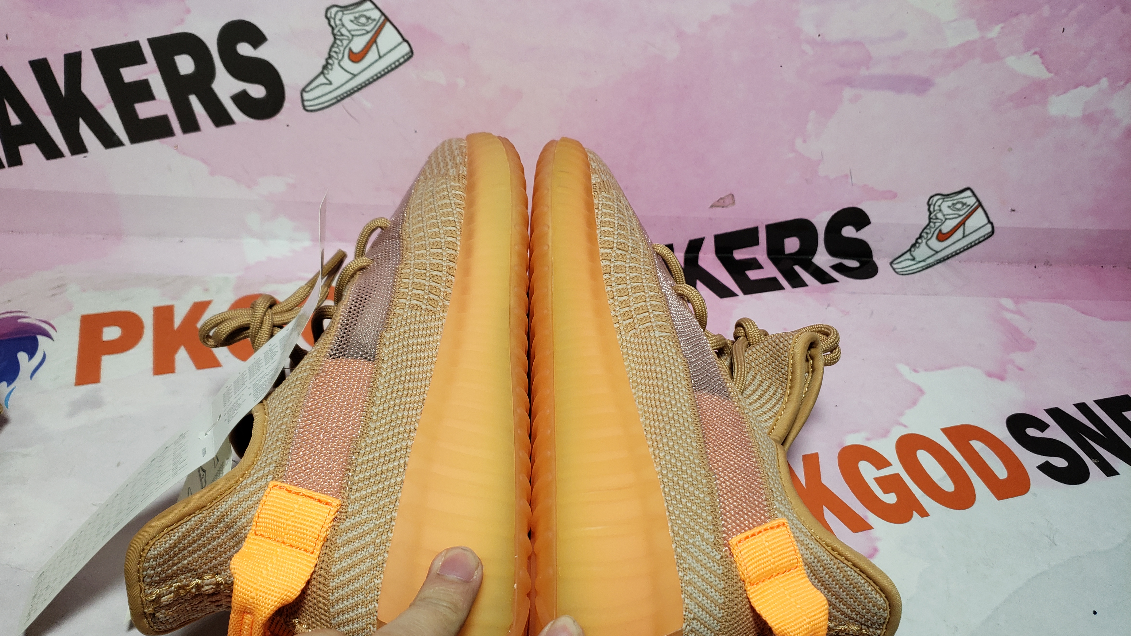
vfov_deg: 39.9
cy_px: 396
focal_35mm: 29
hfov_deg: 66.1
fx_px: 870
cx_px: 553
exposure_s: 1/596
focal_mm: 4.3
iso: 50
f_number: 1.5
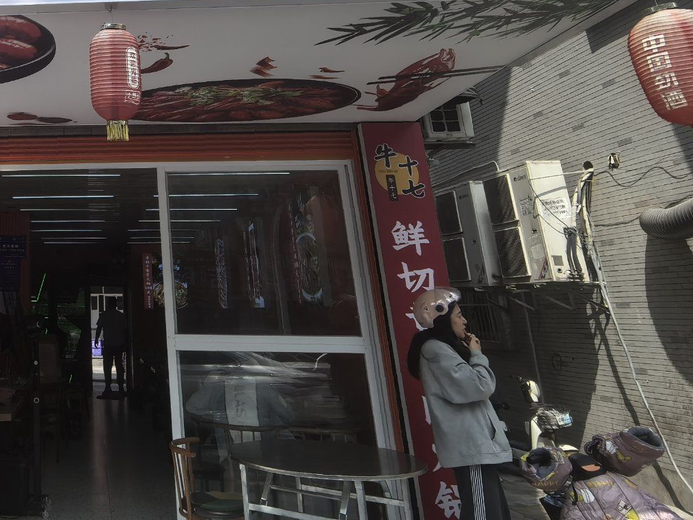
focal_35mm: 35
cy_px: 59
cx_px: 15
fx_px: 701
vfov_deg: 38.2
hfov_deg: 45.3
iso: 50
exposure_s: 1/1111
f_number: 2.2
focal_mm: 1.95
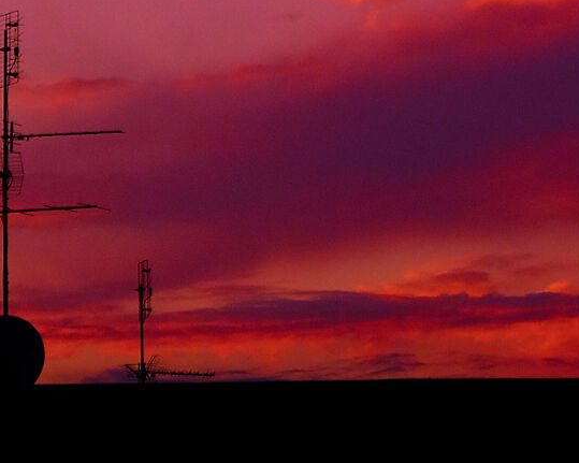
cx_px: 498
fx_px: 5945
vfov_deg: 4.4
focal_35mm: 347
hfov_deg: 5.6
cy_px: -246
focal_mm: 55
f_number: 4
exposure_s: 1/450
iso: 320
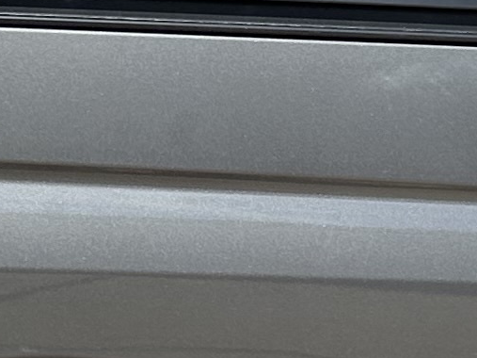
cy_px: 204
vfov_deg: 7.8
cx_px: 1026
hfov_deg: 9.5
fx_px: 2631
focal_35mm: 191
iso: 80
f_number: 1.78
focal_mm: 6.86
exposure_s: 1/3356
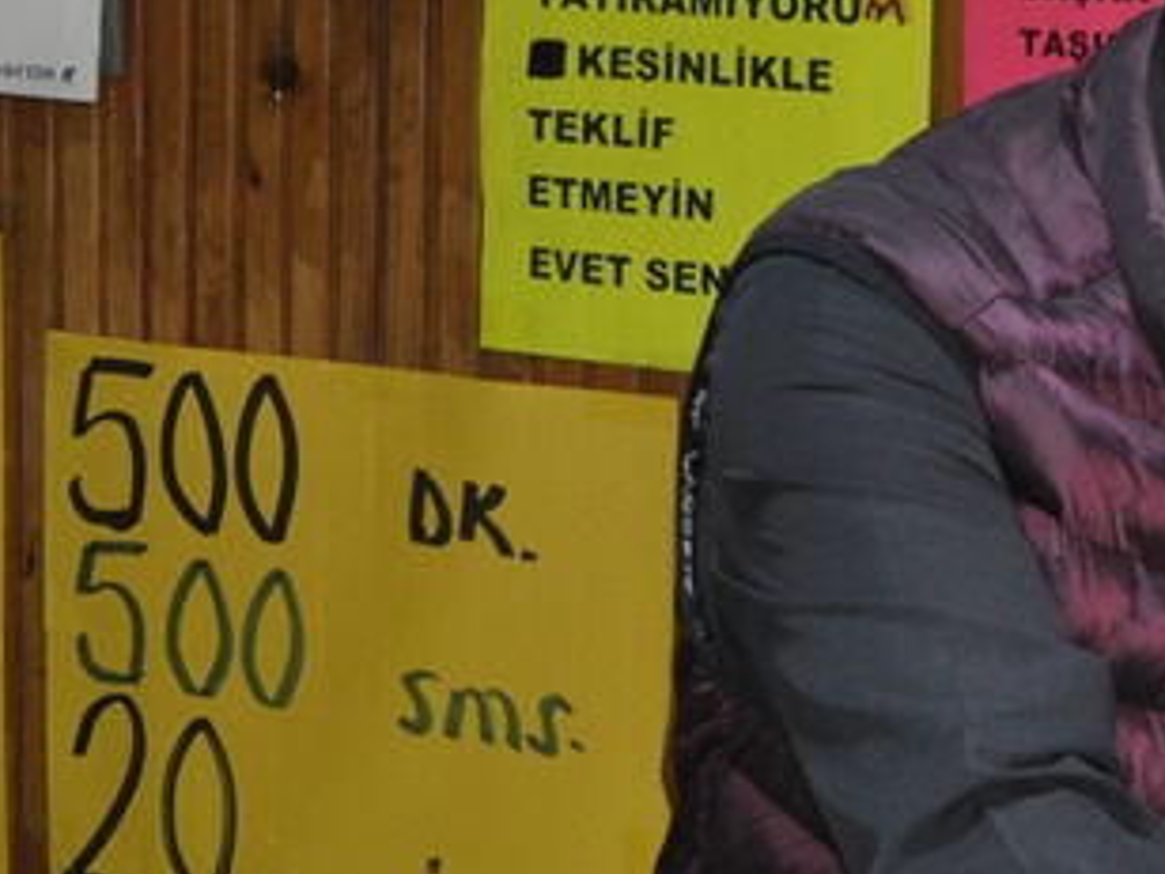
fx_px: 3870
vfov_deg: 12.9
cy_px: 386
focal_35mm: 115
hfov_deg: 17.1
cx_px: 613
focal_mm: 18
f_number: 3.5
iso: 400
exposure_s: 1/60
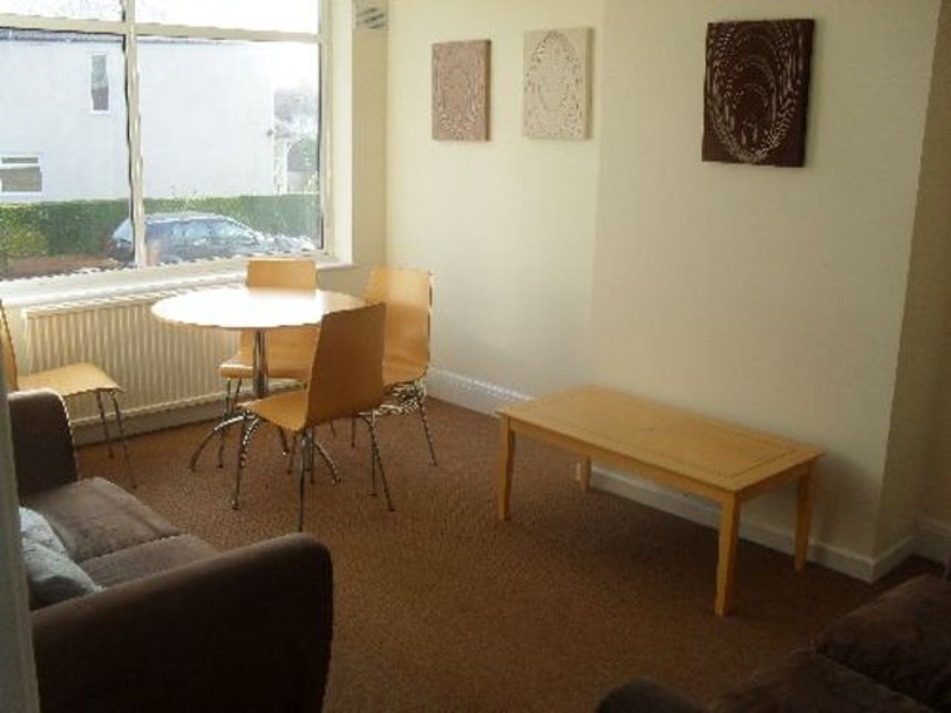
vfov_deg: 40.7
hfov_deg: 52.6
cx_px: 476
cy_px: 356
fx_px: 962
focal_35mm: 35
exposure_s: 1/90
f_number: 3.2
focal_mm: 6.3
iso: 100
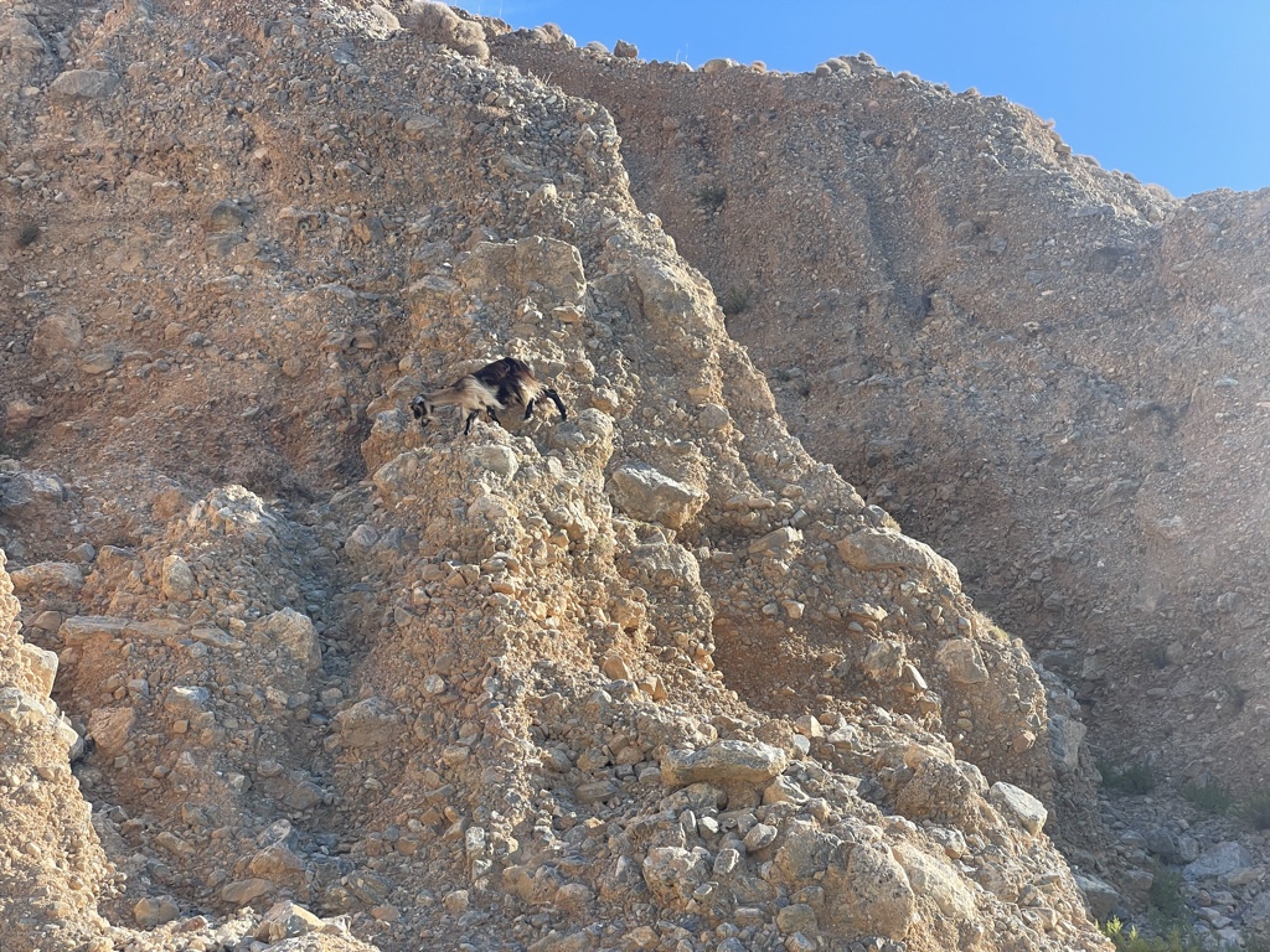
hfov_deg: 36.8
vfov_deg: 28.0
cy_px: 476
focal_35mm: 52
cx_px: 635
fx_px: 1908
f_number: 2
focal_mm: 6
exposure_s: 1/737
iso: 25
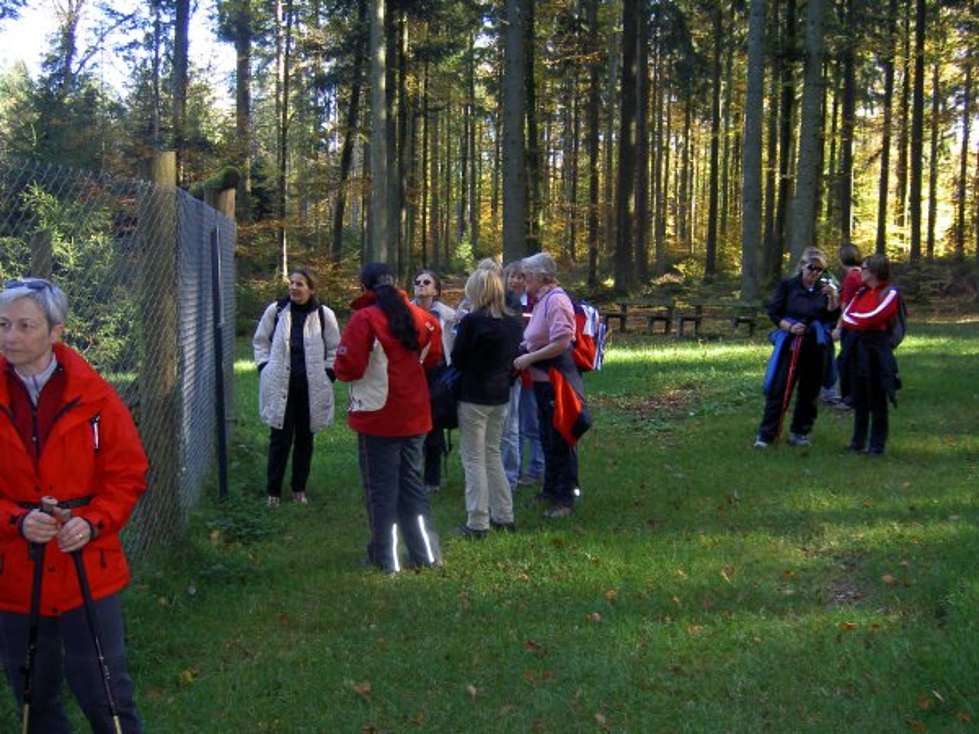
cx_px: 490
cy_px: 367
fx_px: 1075
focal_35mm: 38
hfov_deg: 49.0
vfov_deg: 37.7
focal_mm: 6.3
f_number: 3
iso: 100
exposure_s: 1/60
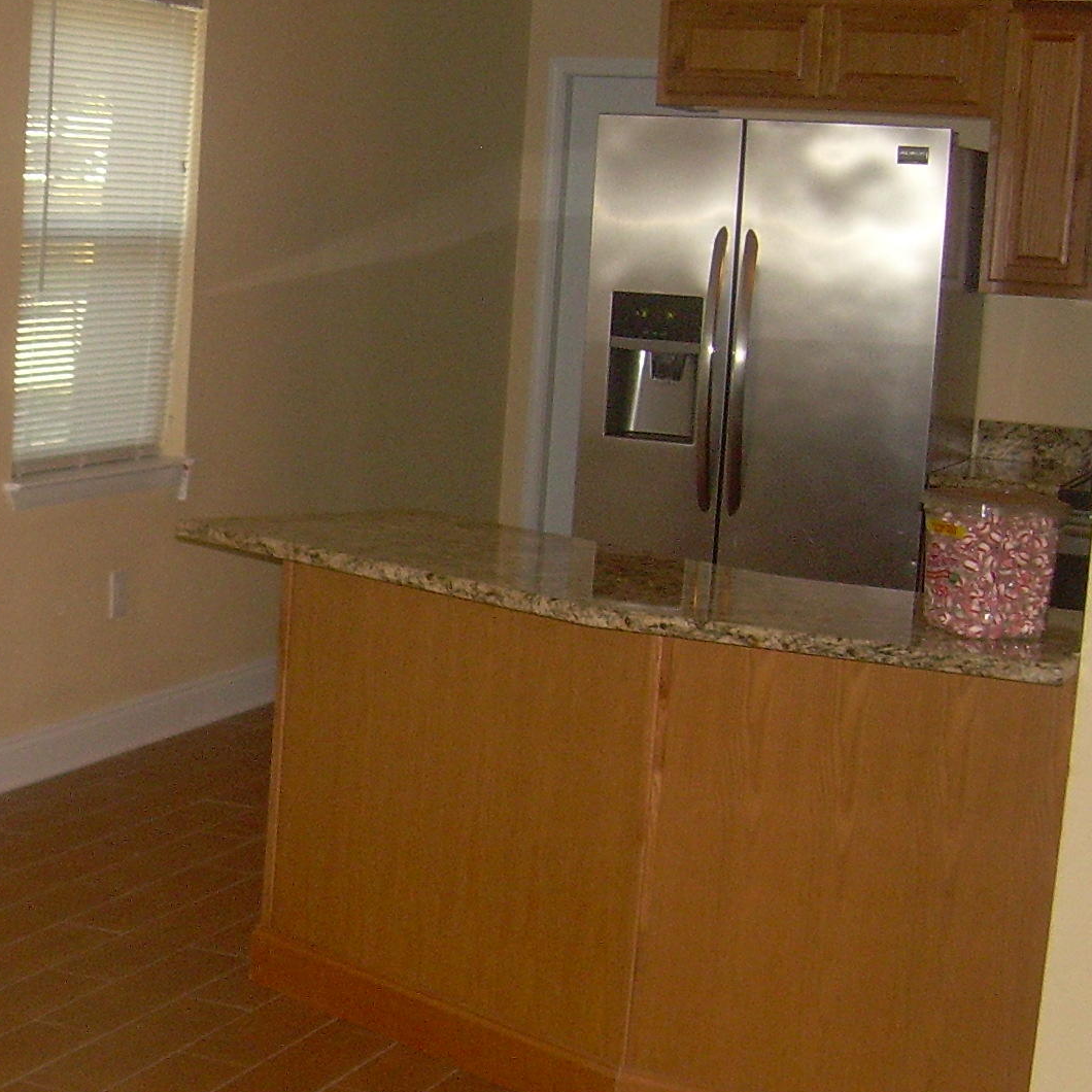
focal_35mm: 72
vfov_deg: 24.0
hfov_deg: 23.0
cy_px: 617
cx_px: 4
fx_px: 2570
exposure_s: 1/60
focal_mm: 6.3
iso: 200
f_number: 2.8
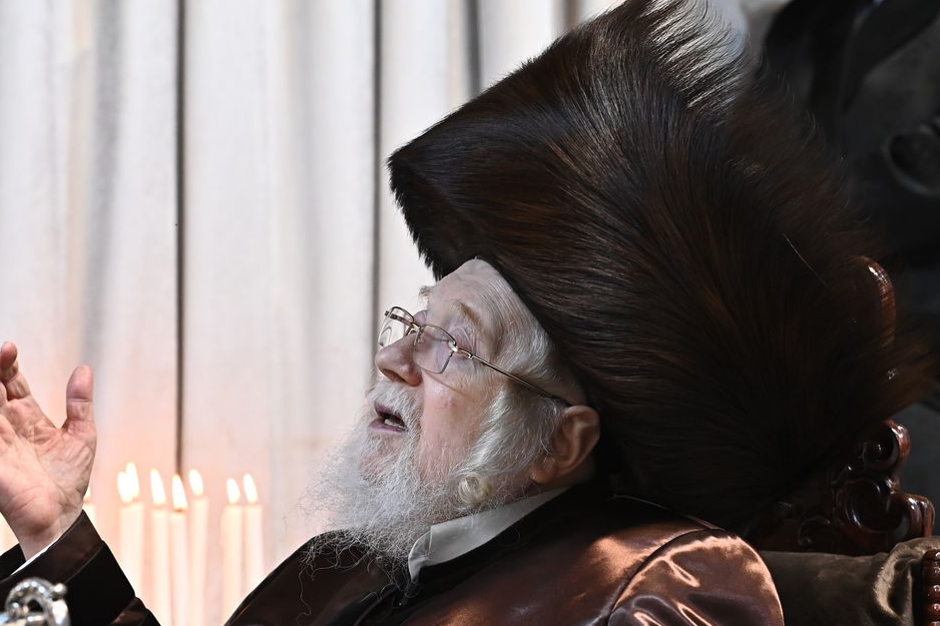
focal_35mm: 156
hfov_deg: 13.2
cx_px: 373
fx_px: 4071
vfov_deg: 8.8
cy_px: 432
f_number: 6.3
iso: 2500
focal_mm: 105
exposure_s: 1/160
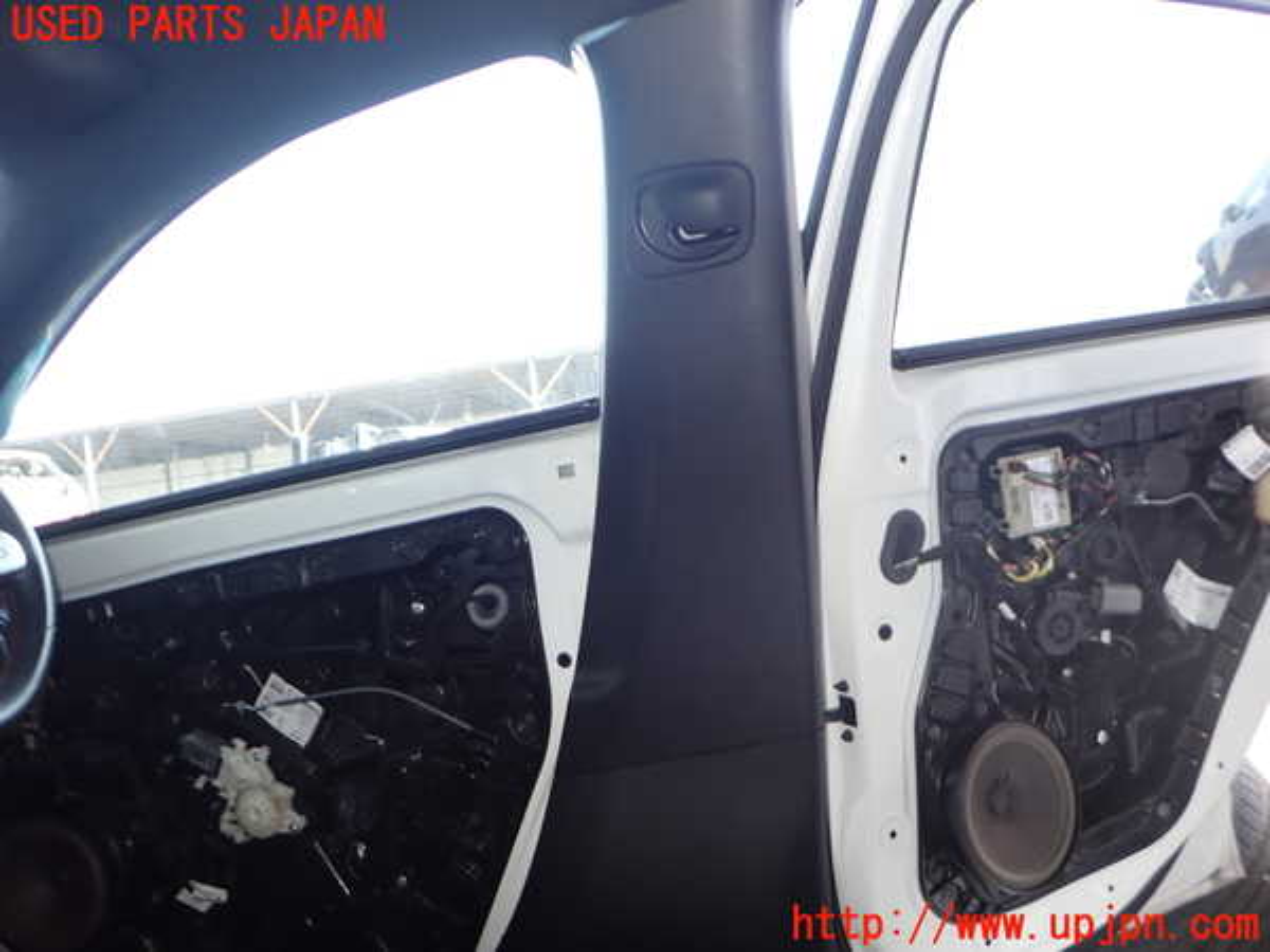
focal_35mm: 25
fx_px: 917
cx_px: 635
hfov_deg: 69.4
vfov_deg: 54.9
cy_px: 476
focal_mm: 4.5
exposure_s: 1/80
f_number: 2
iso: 100
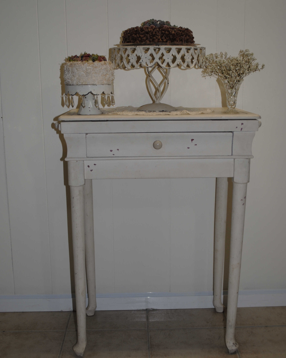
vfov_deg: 38.8
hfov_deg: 31.4
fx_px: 508
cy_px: 178
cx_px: 141
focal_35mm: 48
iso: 200
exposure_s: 1/60
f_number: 4.5
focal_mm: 28
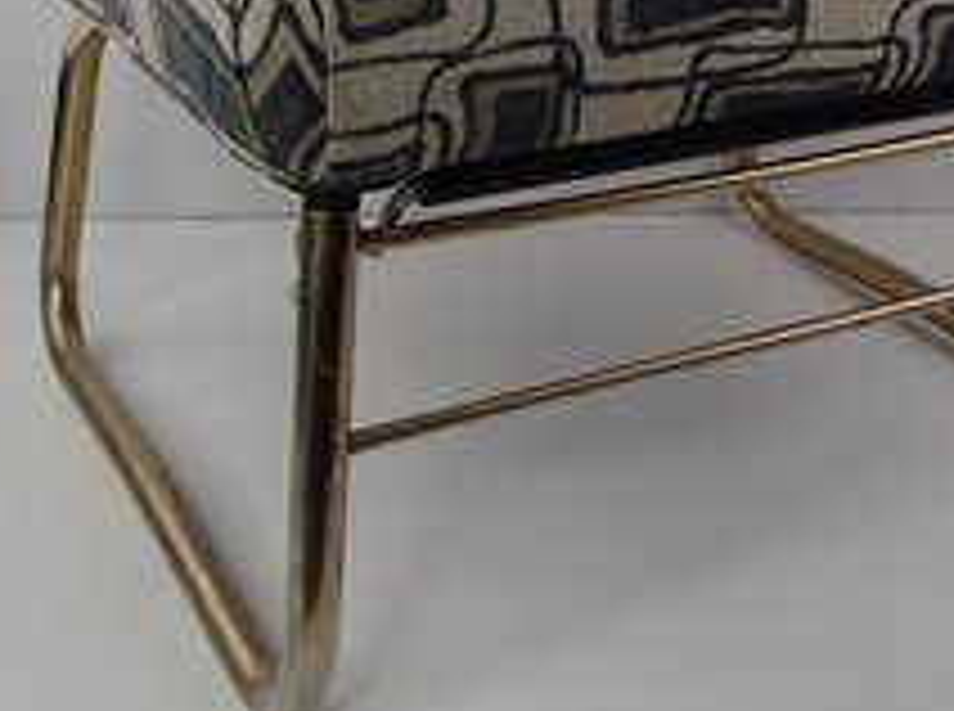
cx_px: 623
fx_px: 1650
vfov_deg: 24.1
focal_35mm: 60
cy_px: 205
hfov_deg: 32.0
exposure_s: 1/160
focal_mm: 6.64
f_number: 4.7
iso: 200
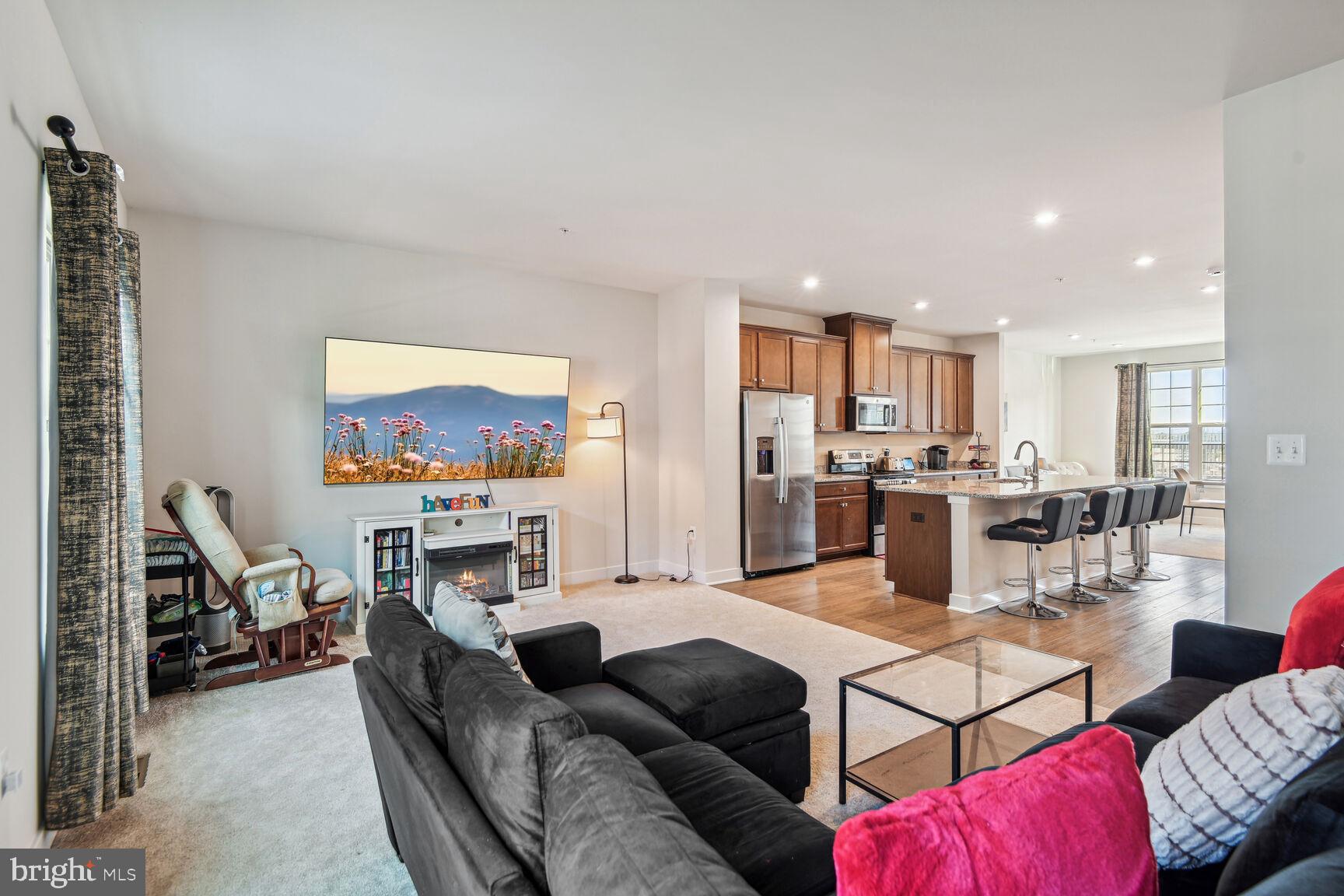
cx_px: 672
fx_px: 597
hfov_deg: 96.7
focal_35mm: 16
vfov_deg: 73.7
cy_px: 448
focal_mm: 16
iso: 200
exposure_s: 1/4
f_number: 8
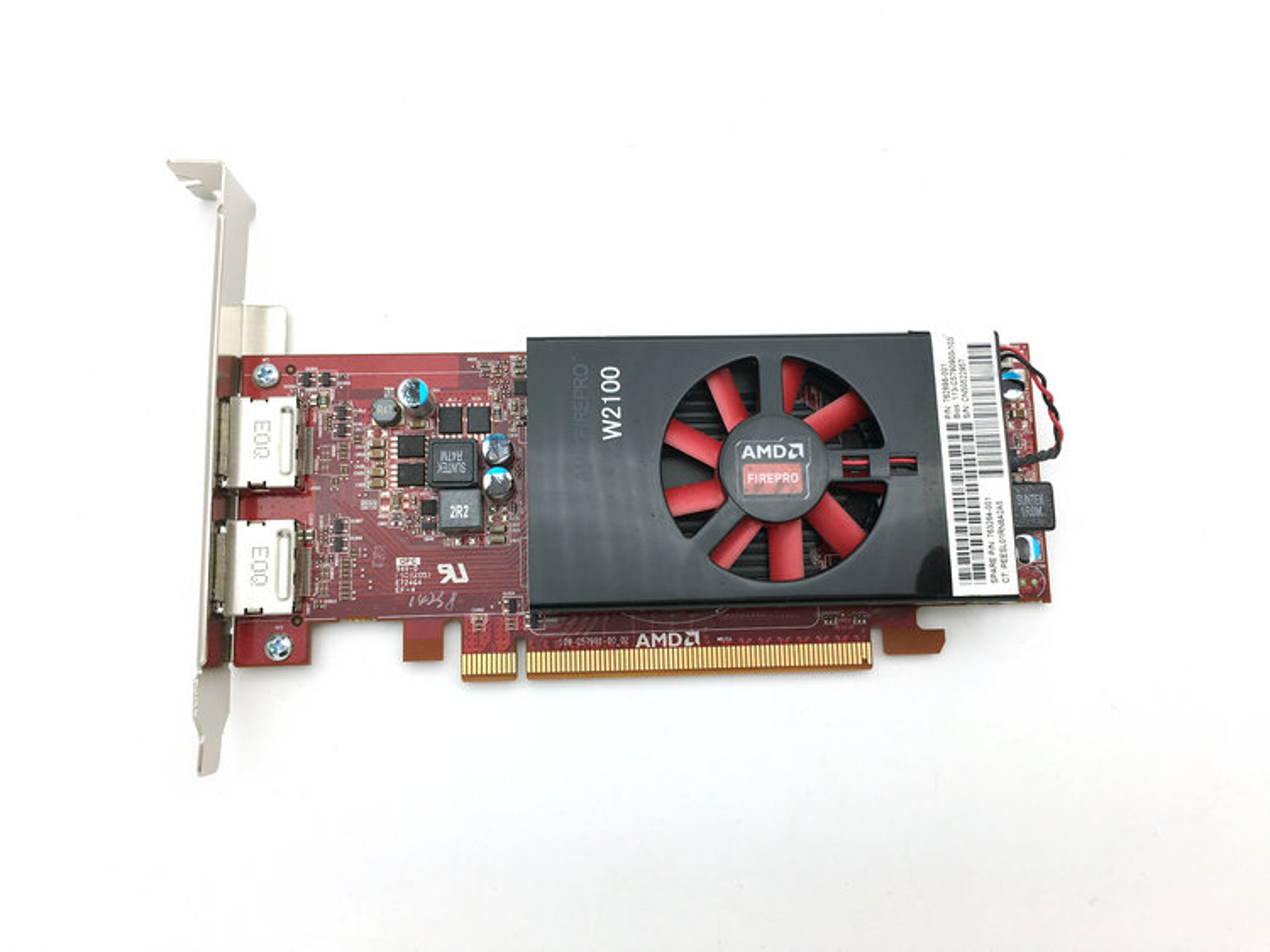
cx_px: 635
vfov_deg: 48.2
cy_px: 476
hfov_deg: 61.7
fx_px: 1064
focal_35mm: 29
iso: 25
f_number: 2.2
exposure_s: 1/605
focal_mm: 4.15
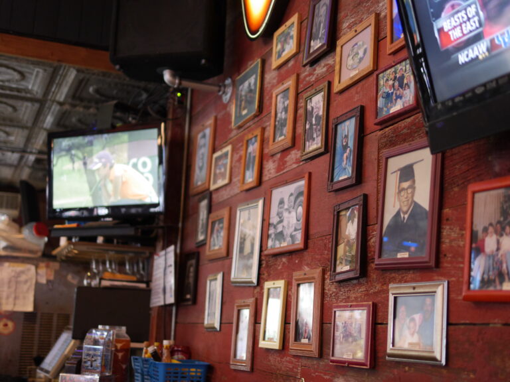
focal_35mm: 50
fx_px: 737
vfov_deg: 29.1
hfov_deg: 38.2
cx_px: 255
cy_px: 191
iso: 1000
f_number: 1.4
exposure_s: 1/60
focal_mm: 25
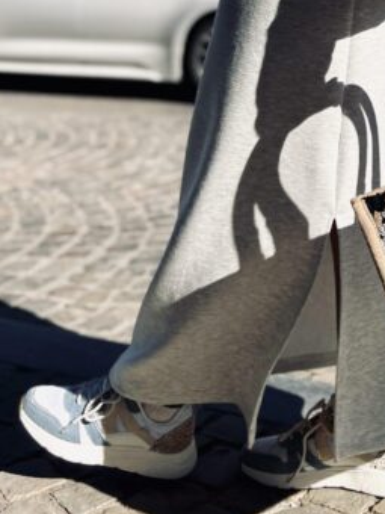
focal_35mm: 51
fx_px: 756
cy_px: 111
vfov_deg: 36.4
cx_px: 365
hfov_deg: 27.3
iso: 50
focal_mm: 5.7
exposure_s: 1/4115
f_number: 1.5
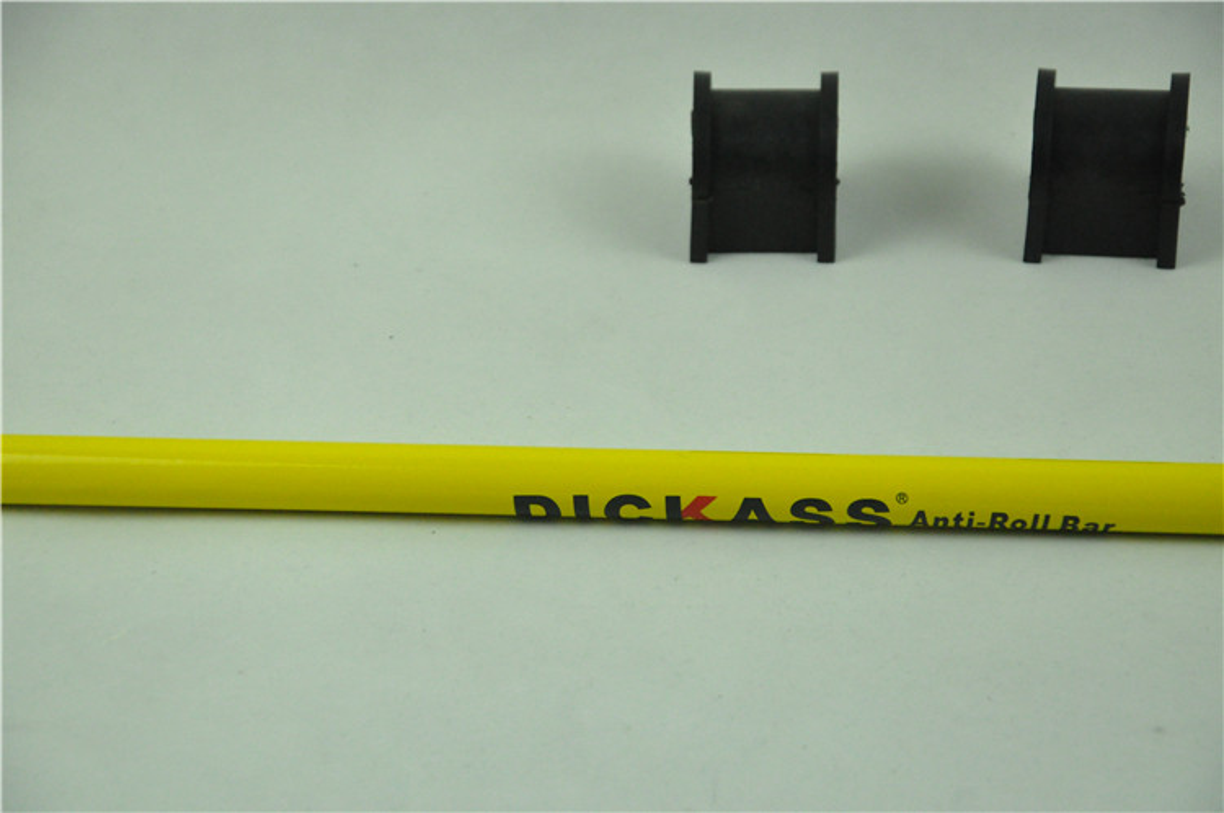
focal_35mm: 128
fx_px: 4329
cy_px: 406
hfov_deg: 16.1
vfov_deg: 10.7
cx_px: 612
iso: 3200
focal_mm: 85
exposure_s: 1/640
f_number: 6.3
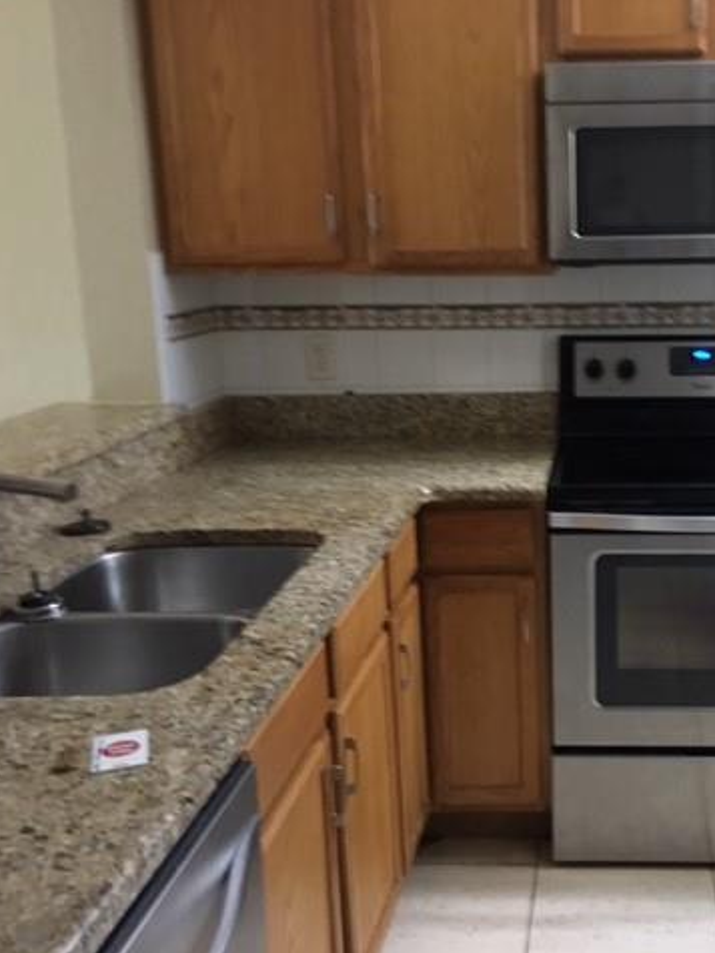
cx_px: 593
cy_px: 476
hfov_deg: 35.4
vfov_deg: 47.9
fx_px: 1074
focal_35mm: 39
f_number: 2.2
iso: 400
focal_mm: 4.15
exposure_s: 1/15
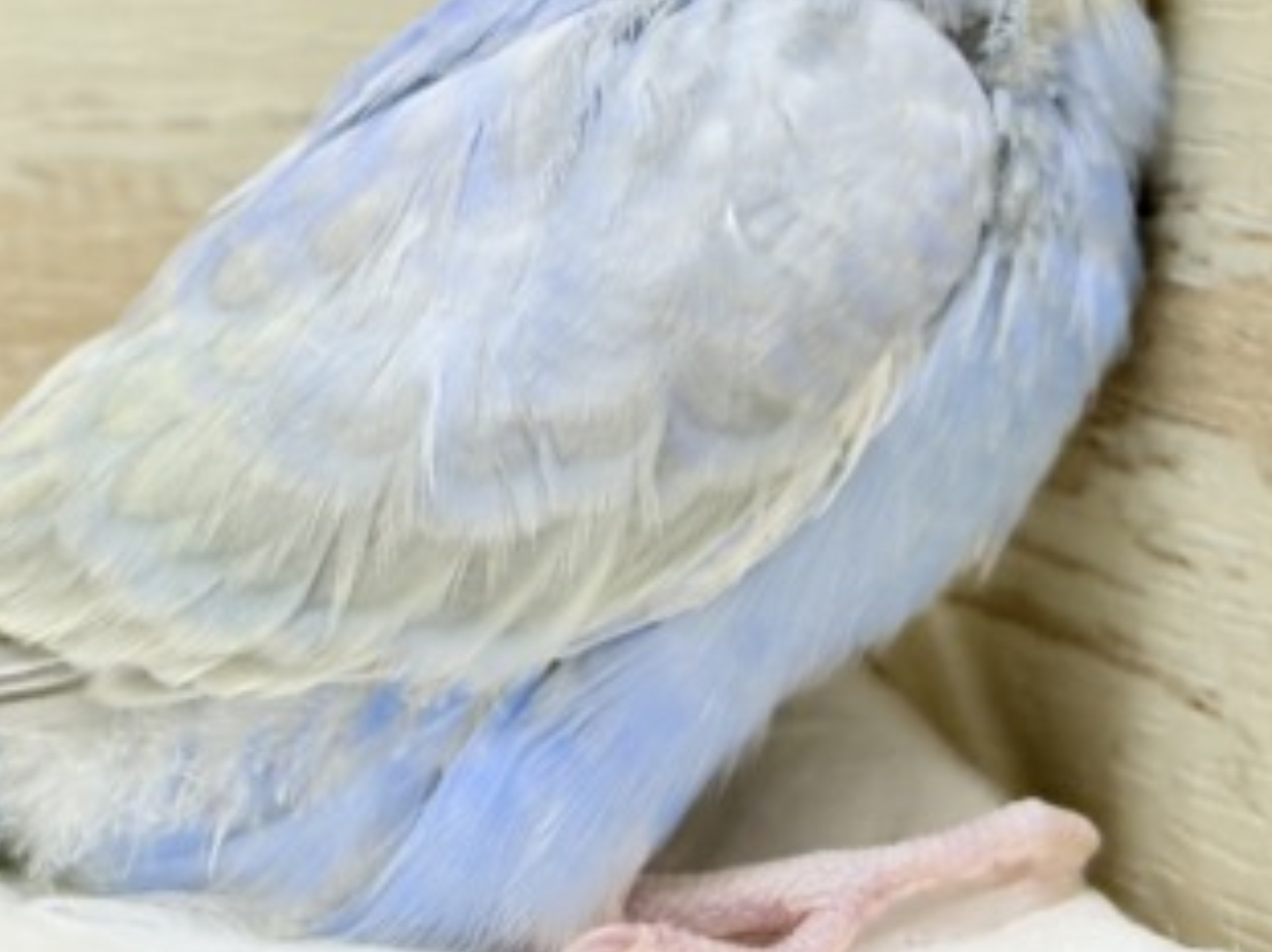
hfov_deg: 18.2
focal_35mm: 107
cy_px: 127
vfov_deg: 13.7
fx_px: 3930
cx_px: 241
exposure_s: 1/100
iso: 125
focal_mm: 5.96
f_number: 1.6
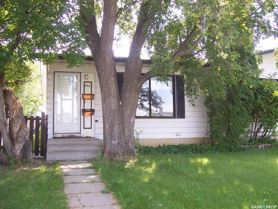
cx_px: 139
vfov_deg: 39.7
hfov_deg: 51.4
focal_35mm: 36
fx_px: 289
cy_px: 104
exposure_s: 1/90
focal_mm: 6
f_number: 3
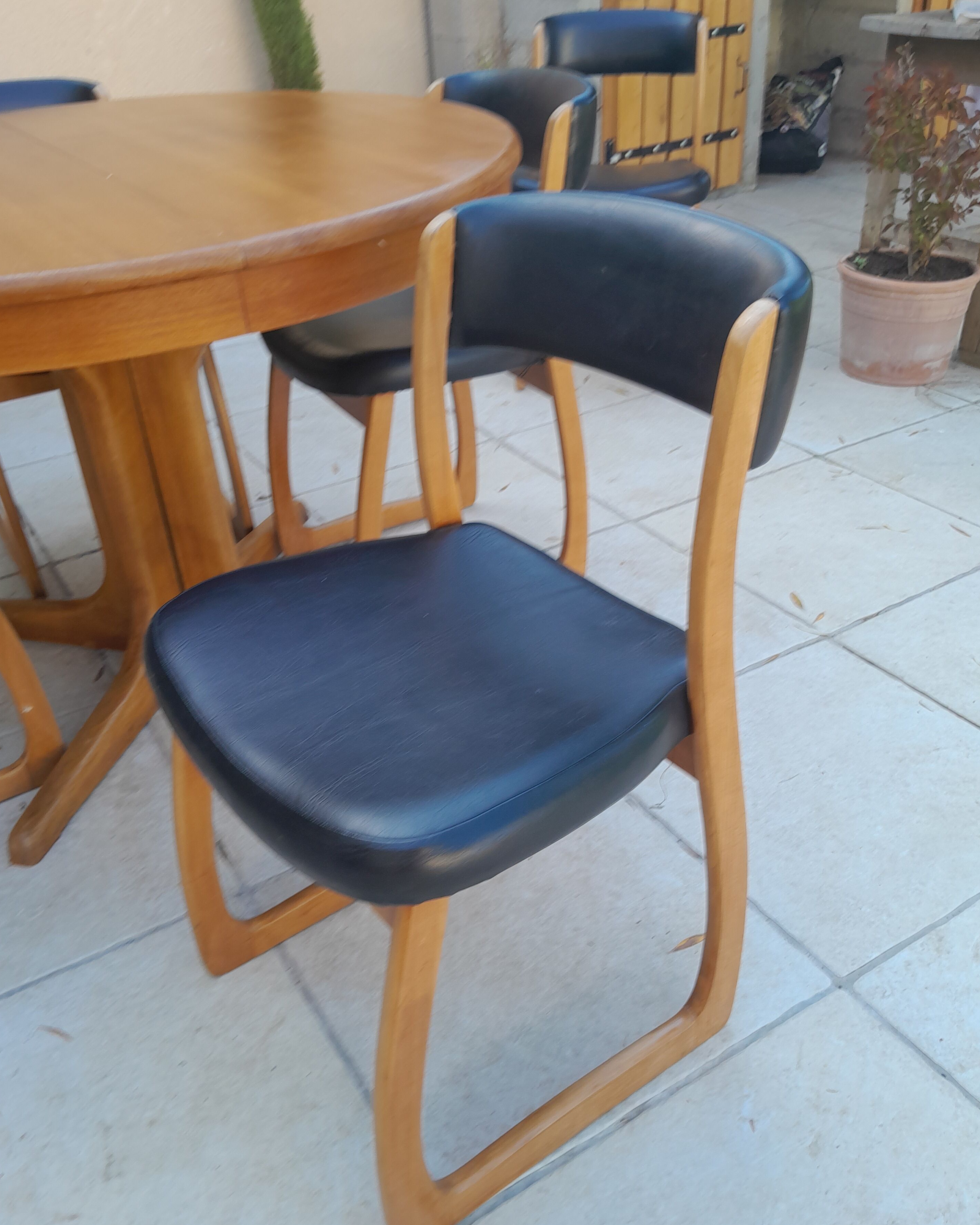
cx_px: 471
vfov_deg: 60.3
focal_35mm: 29
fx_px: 1051
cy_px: 667
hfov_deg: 50.0
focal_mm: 3.98
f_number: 1.8
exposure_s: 1/60
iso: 40
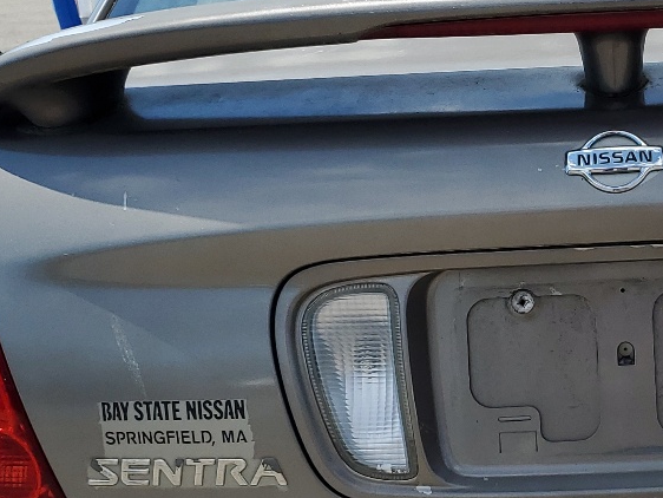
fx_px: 1418
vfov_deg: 19.9
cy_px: 286
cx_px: 634
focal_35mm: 74
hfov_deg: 25.3
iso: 50
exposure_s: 1/3333
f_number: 1.5
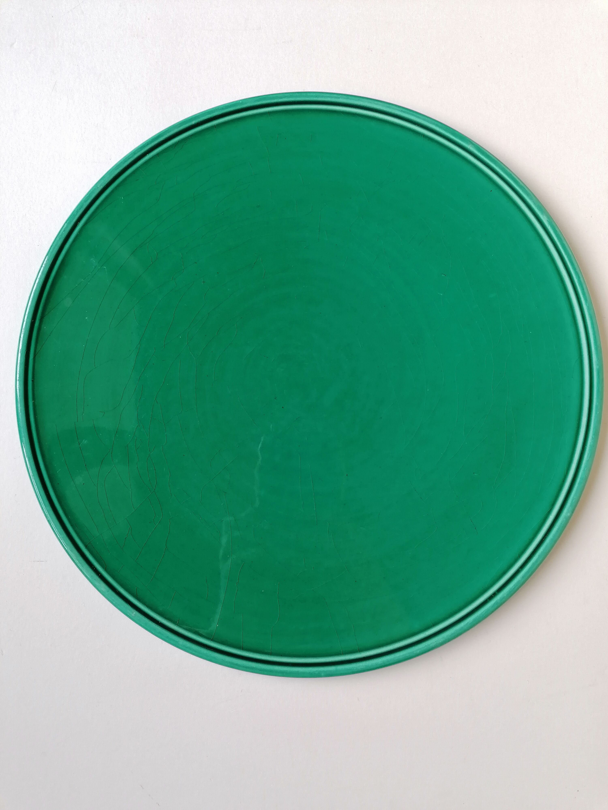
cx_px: 304
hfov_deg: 51.4
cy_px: 405
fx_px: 632
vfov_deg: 65.3
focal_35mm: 27
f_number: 1.8
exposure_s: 1/50
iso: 100
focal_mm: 4.75
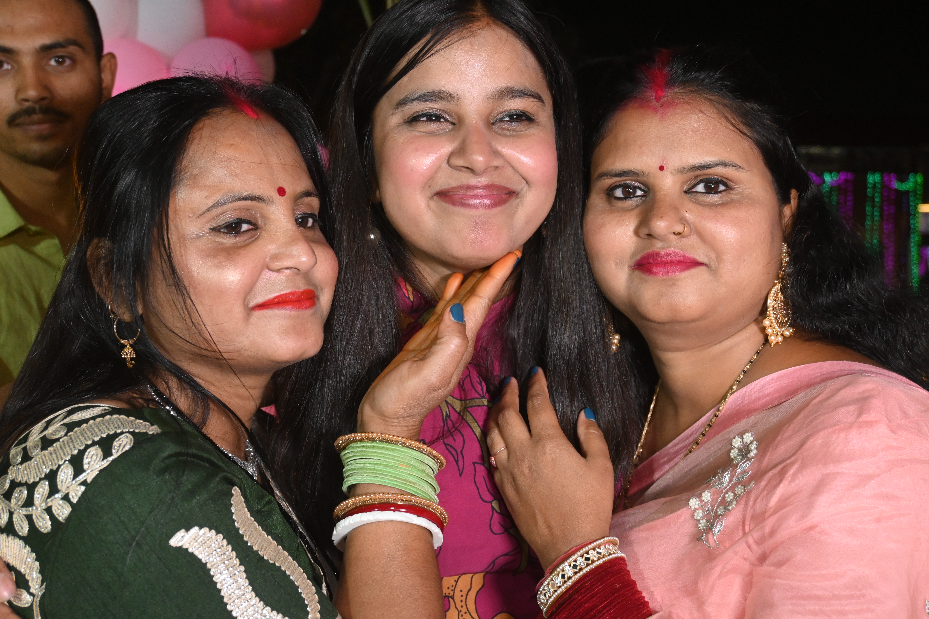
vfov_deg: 32.4
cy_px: 310
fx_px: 1064
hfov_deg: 47.2
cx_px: 464
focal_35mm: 41
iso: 2000
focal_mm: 27.5
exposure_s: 1/125
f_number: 4.5
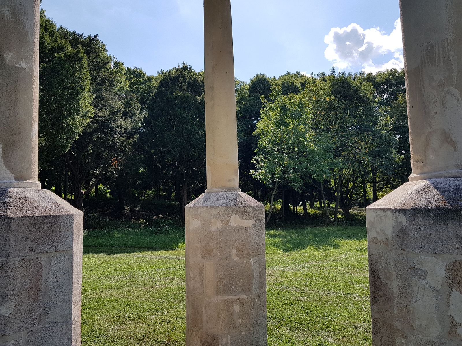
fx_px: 347
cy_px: 173
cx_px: 231
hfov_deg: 67.3
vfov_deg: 53.1
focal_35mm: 26
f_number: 1.7
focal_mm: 4.2
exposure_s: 1/3104
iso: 50
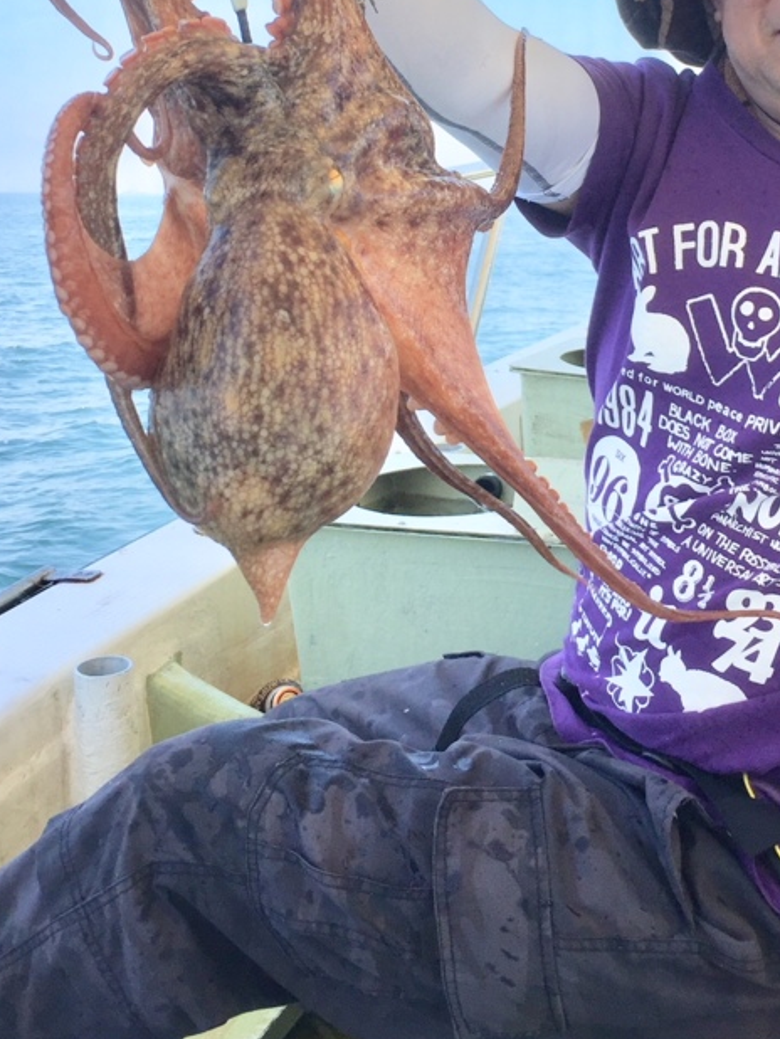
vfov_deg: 37.0
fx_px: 1501
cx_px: 459
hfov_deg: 29.1
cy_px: 229
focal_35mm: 50
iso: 32
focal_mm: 4.15
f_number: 2.2
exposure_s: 1/732
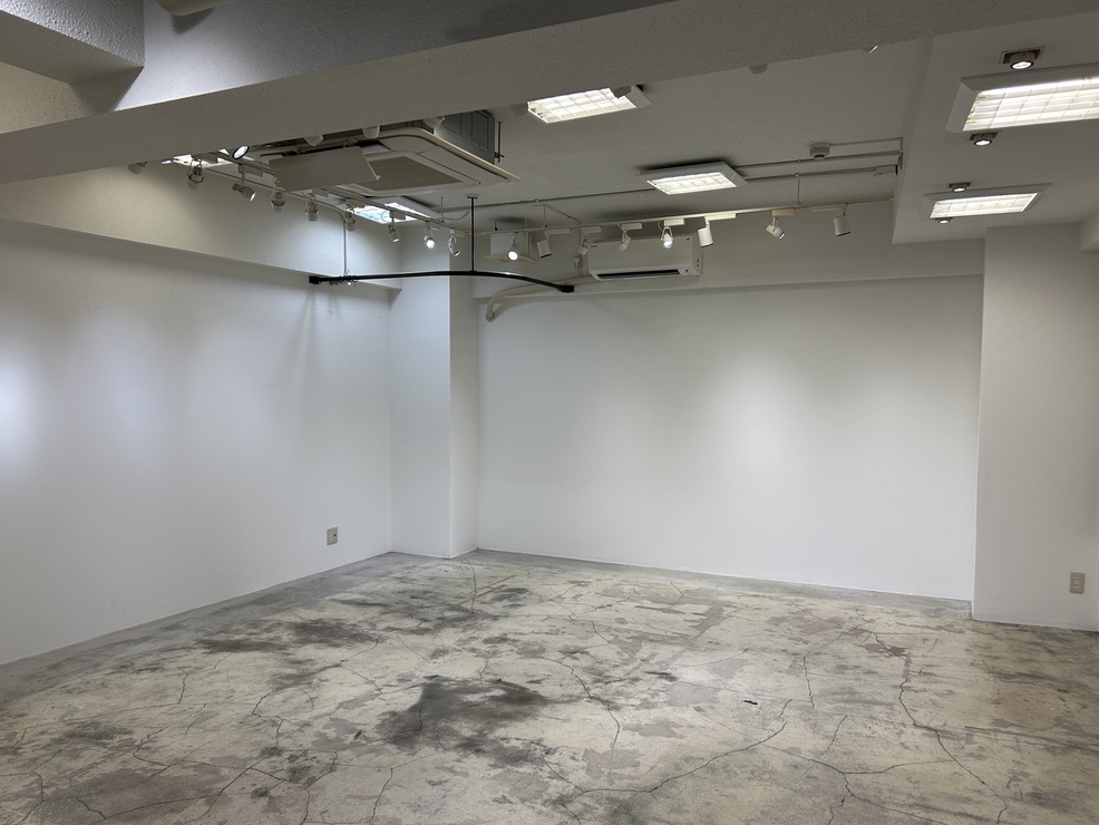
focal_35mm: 27
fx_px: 857
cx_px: 531
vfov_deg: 51.4
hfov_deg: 65.3
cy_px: 418
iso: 50
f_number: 1.5
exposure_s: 1/469
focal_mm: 5.7
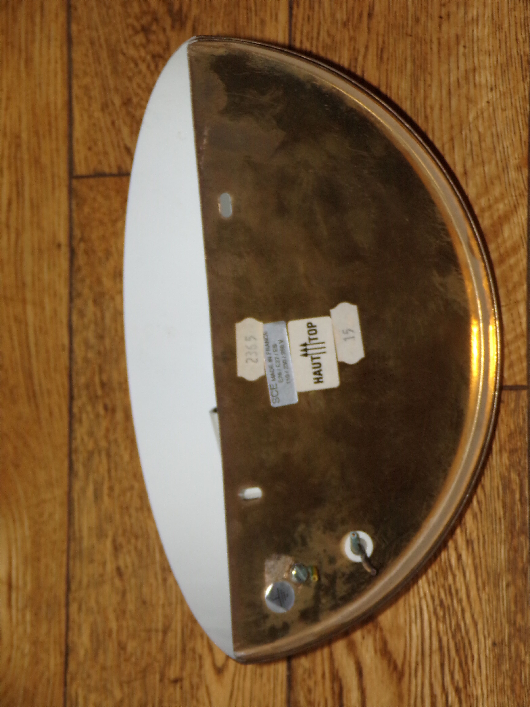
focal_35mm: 131
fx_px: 2674
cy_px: 354
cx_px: 265
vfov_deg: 15.1
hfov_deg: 11.3
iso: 200
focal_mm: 23.5
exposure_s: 1/100
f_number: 4.4
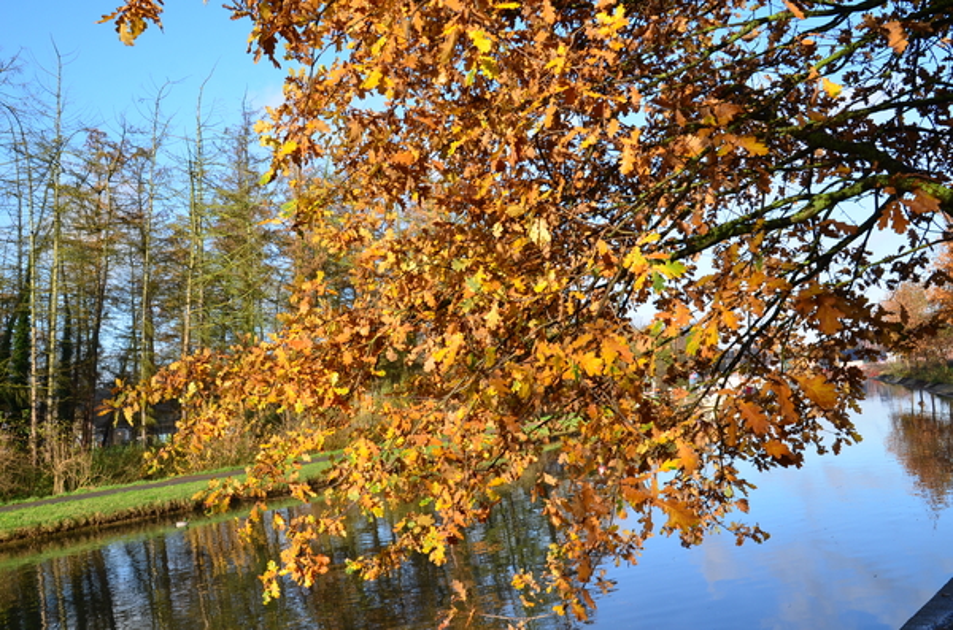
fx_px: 911
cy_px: 315
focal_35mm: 34
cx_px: 476
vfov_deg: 38.2
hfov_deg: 55.2
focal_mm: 23
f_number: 11
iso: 200
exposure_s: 1/125
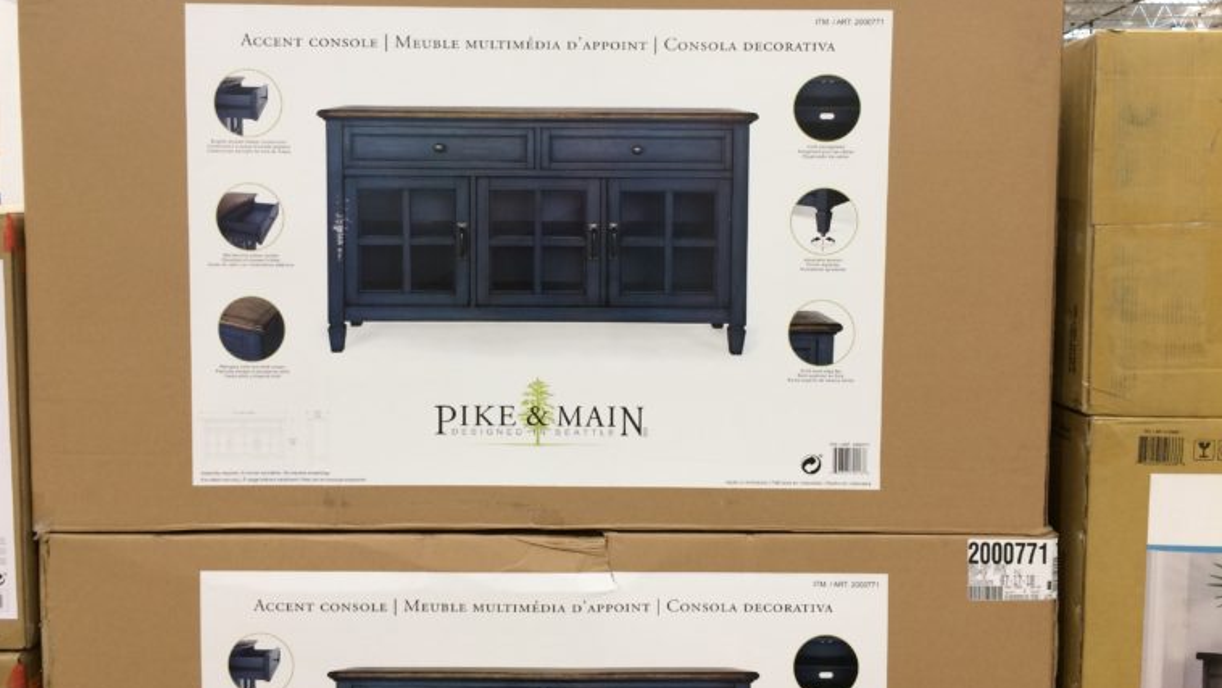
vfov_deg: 36.6
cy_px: 272
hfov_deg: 61.0
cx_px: 605
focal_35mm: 32
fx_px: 1037
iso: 80
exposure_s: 1/30
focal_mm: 4.15
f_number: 2.2
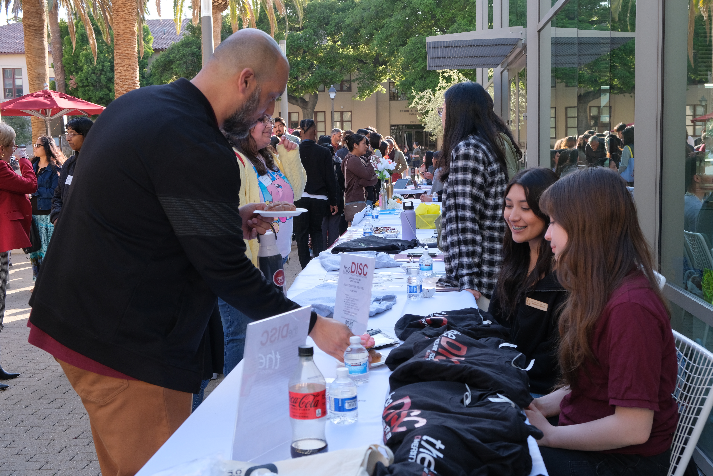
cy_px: 238
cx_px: 356
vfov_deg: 31.9
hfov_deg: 46.4
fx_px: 832
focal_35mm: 42
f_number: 5.6
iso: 800
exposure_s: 1/200
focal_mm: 27.7
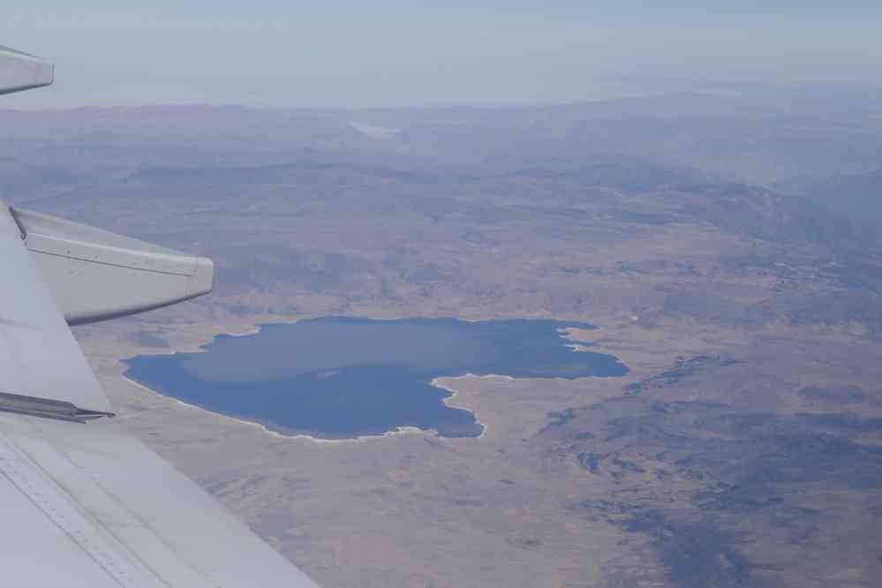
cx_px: 441
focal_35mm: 81
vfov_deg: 16.9
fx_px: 1984
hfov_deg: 25.1
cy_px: 294
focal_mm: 29.5
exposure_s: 1/1000
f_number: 6.3
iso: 125
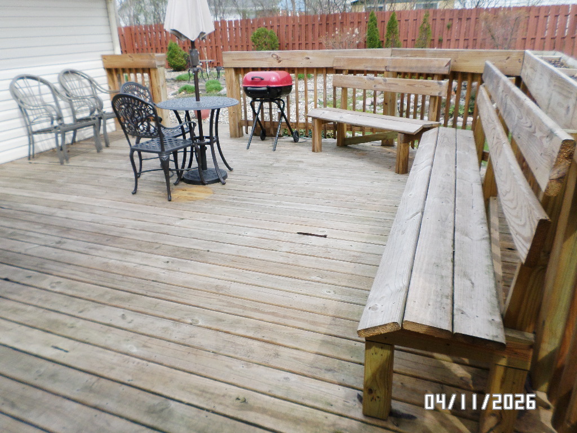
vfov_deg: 54.9
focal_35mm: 25
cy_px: 216
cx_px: 288
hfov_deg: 69.4
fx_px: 417
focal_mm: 4.5
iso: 80
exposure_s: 1/750
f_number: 2.5
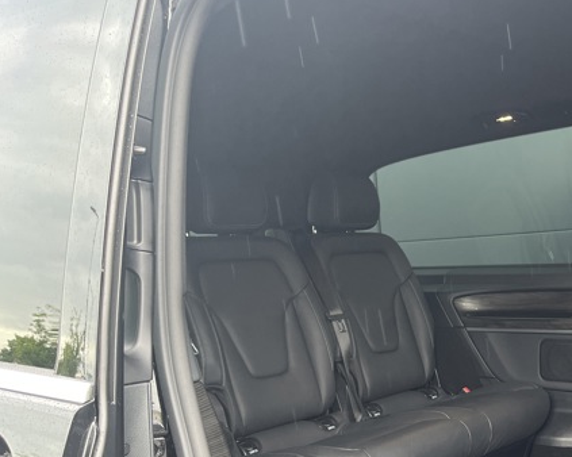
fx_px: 812
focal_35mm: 48
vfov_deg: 30.8
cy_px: 354
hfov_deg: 36.0
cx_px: 533
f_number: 1.6
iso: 125
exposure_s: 1/121
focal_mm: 5.1
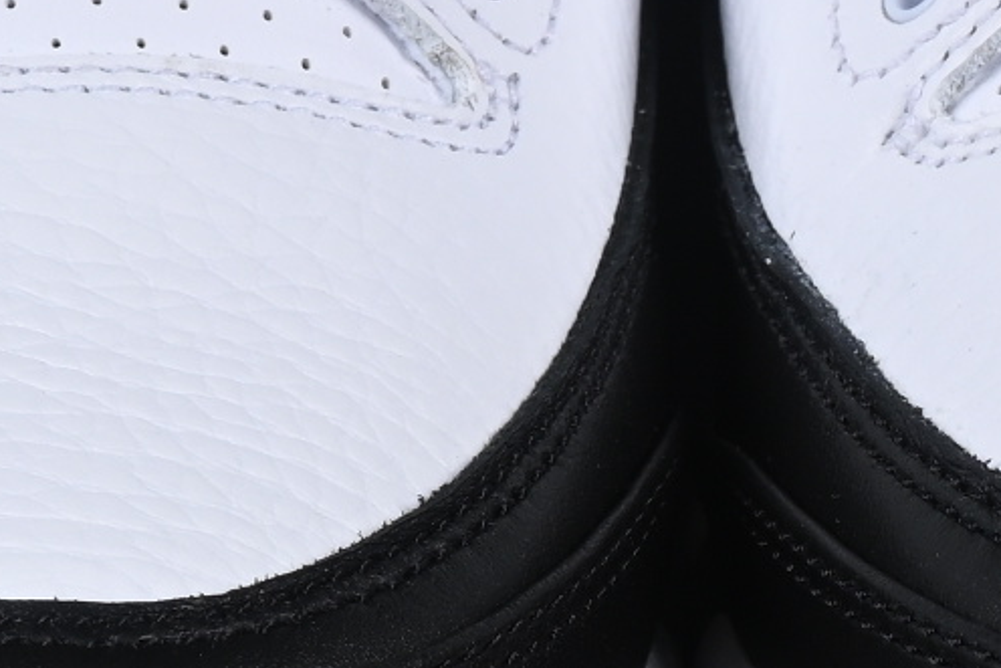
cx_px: 599
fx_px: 11709
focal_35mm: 421
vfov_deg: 3.3
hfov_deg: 4.9
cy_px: 117
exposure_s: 1/100
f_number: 9
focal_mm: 50
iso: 160
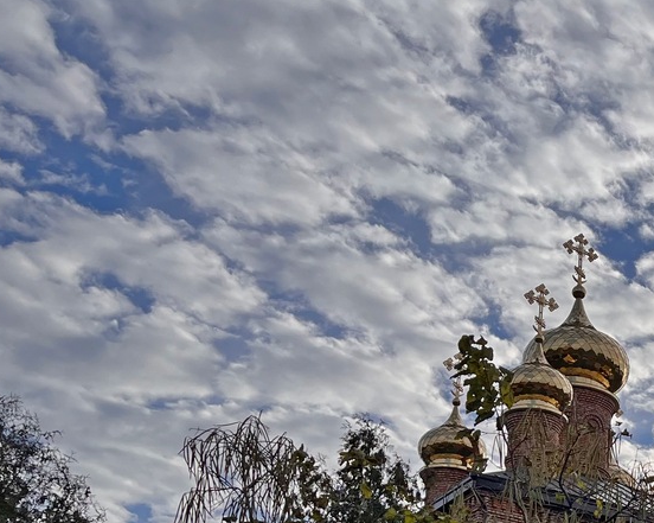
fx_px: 1335
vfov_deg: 21.1
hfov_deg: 24.3
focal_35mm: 69
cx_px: 838
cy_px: 565
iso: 50
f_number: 1.6
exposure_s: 1/6897
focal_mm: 5.1
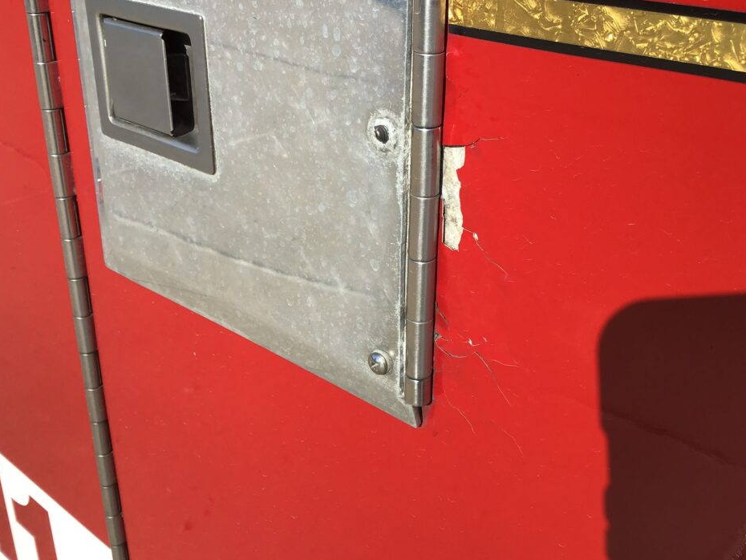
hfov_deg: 47.8
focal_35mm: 39
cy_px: 231
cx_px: 415
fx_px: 841
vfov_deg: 36.7
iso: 25
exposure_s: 1/1087
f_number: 2.4
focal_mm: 3.3
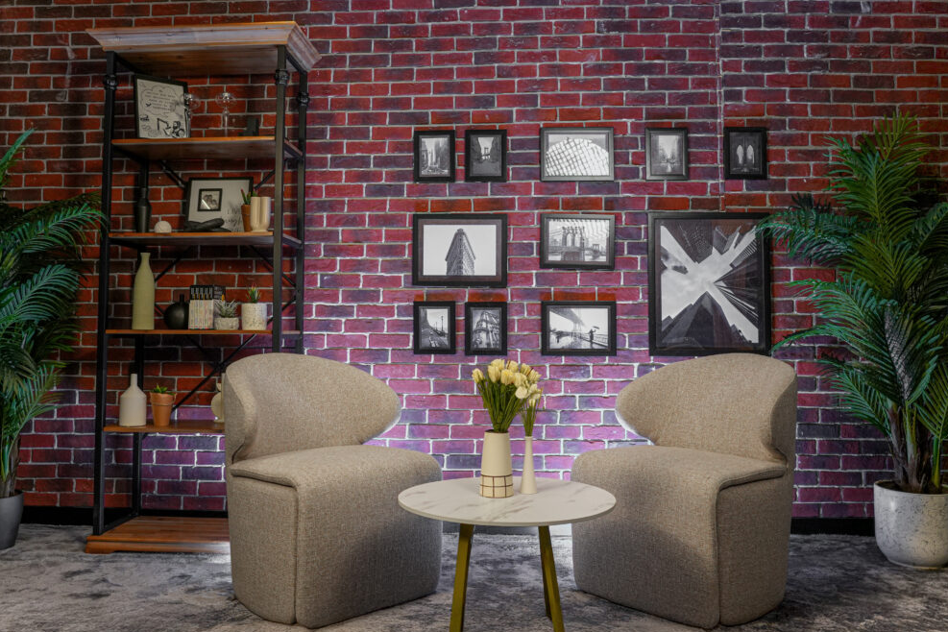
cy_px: 319
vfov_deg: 46.4
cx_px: 475
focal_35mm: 28
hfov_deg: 65.5
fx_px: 737
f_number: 2.8
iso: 500
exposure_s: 1/40
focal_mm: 18
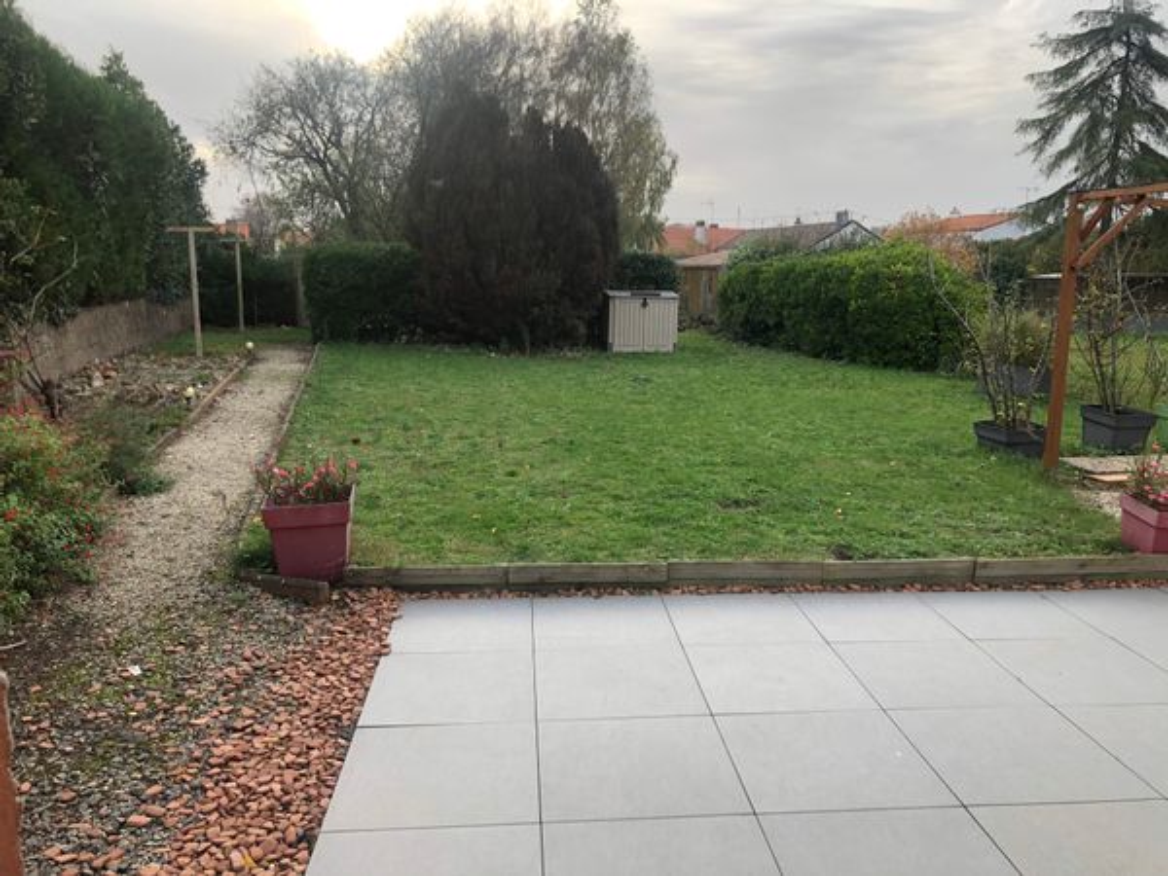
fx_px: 945
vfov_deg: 49.7
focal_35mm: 28
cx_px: 584
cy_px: 438
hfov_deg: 63.4
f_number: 1.8
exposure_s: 1/355
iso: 20
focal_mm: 4
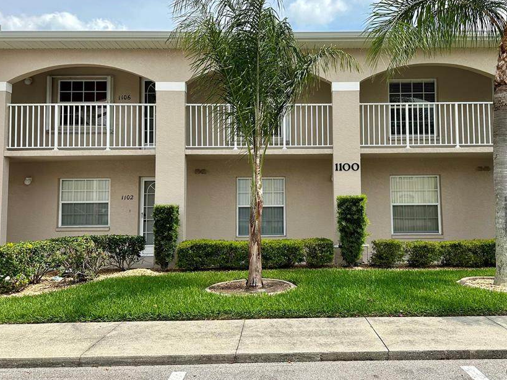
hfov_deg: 59.7
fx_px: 439
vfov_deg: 46.7
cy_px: 166
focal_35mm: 30
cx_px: 290
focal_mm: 6.86
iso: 80
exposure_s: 1/4545
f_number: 1.78
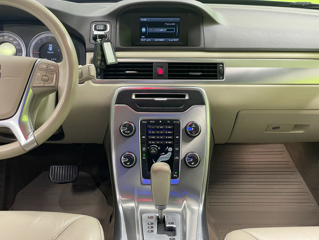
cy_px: 120
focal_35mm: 52
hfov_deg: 36.8
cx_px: 160
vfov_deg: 28.0
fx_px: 479
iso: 320
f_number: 2
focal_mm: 6
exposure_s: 1/50
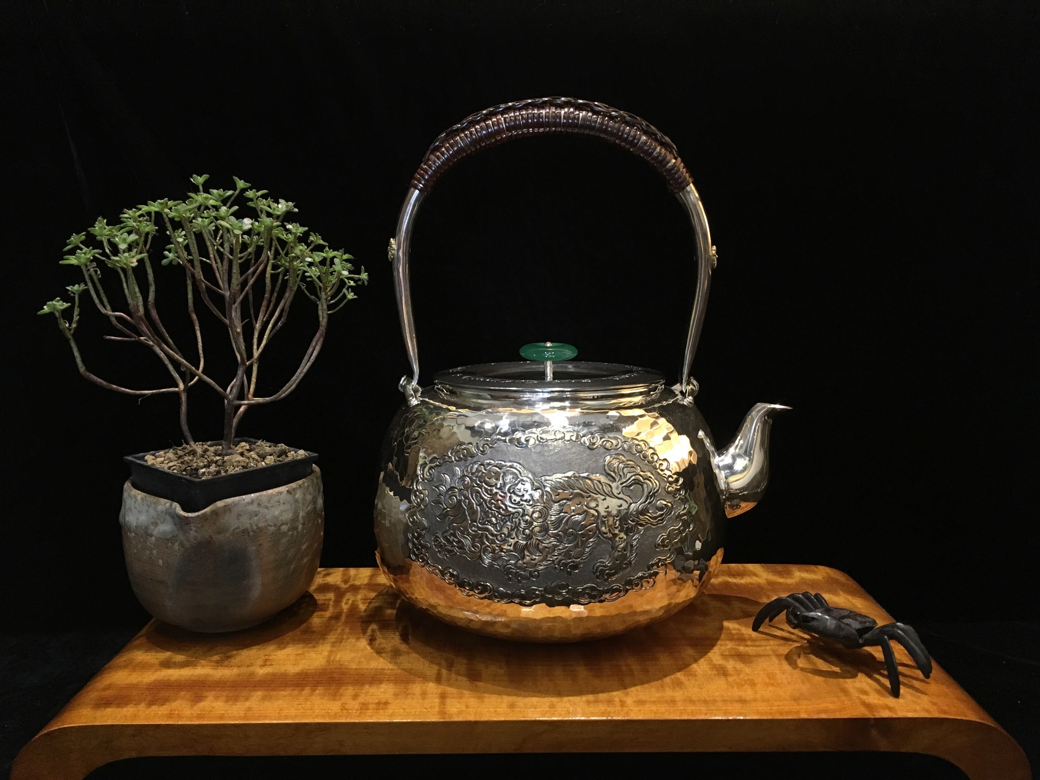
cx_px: 520
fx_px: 871
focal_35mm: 29
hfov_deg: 61.7
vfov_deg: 48.2
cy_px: 390
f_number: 2.2
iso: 125
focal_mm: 4.15
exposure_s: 1/30
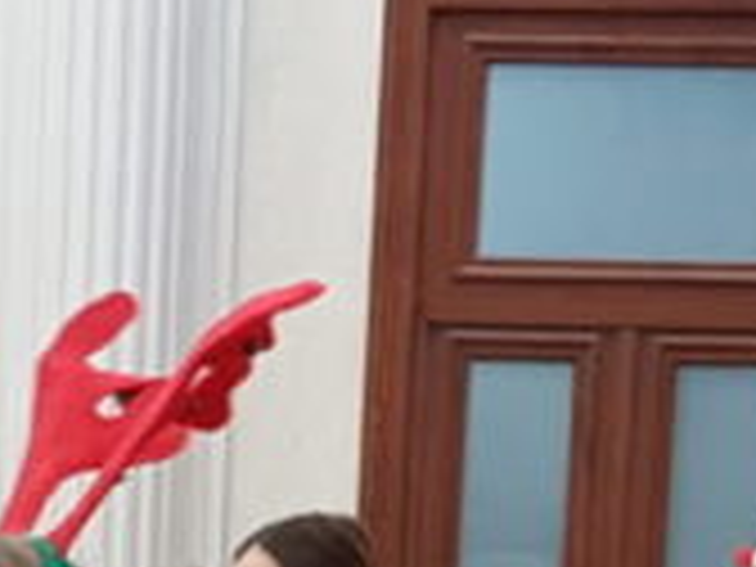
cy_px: 963
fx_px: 3254
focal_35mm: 149
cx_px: 140
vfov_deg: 9.5
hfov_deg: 13.2
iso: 200
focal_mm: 4.2
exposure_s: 1/33
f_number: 1.7
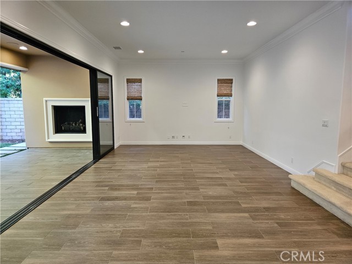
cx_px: 176
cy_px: 132
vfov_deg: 58.9
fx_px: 234
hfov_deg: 73.9
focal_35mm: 23
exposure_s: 1/120
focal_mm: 5.4
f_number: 1.8
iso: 320
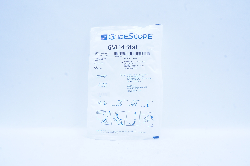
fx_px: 239
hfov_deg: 55.2
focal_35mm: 34
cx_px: 125
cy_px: 83
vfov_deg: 38.3
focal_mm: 23
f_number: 14
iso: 400
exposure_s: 1/10
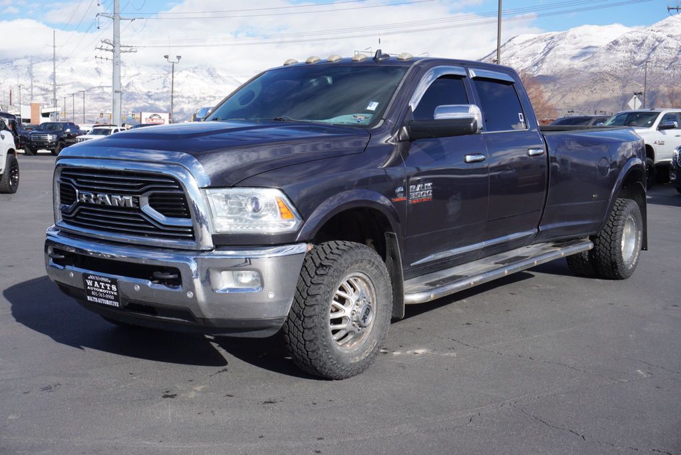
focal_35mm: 42
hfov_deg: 46.4
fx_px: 795
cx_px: 340
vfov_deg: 31.9
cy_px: 228
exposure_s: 1/200
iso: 100
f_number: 8
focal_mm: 28
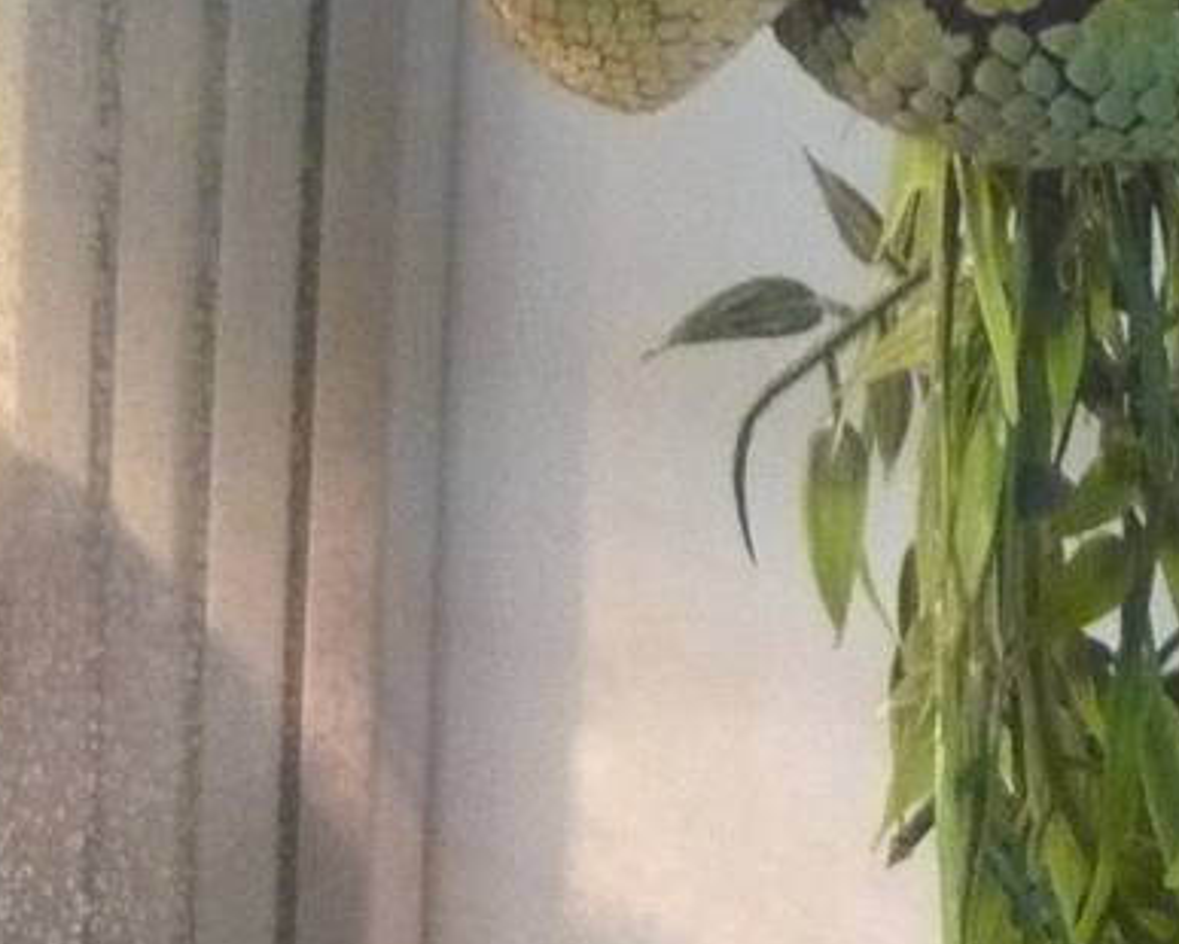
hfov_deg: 14.2
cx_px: 1246
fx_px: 4643
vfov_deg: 11.1
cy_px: -518
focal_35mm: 133
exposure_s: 1/20
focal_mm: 5.5
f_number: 2.8
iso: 800
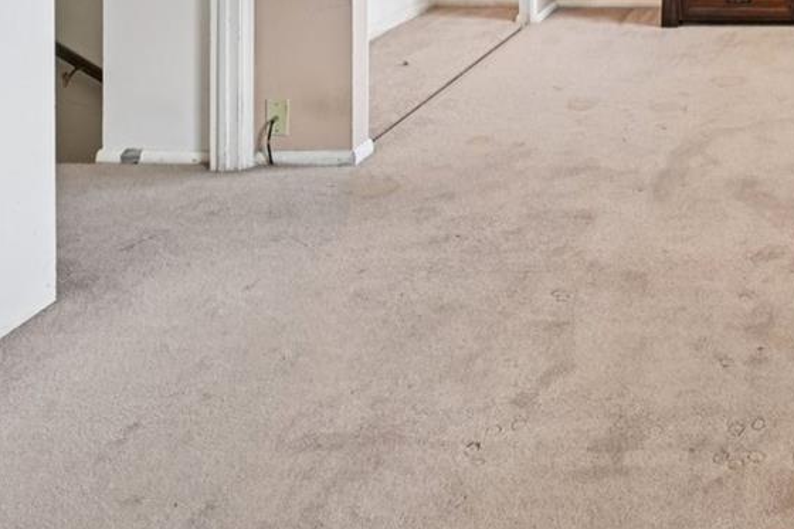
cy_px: -200
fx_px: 882
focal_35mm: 40
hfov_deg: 42.1
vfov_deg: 26.8
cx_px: 791
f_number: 11
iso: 400
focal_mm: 14
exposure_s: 1/10
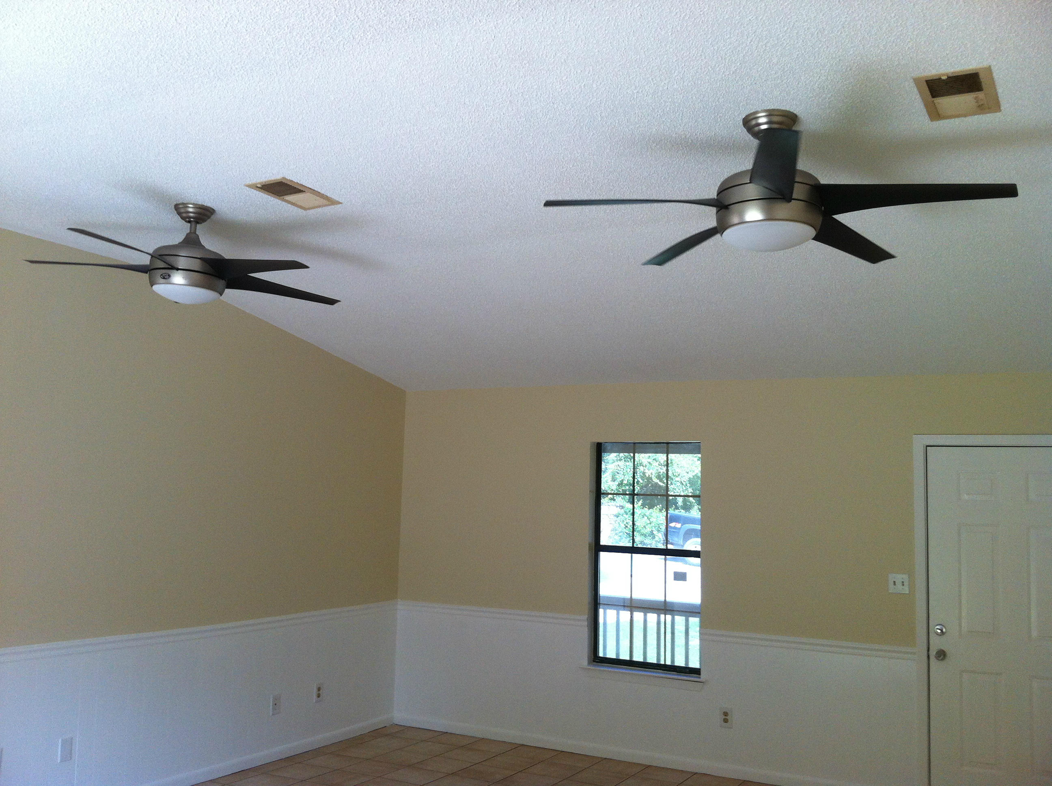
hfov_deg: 52.7
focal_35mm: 35
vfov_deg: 40.6
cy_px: 393
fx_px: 1062
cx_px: 526
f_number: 2.8
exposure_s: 1/100
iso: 80
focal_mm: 3.85
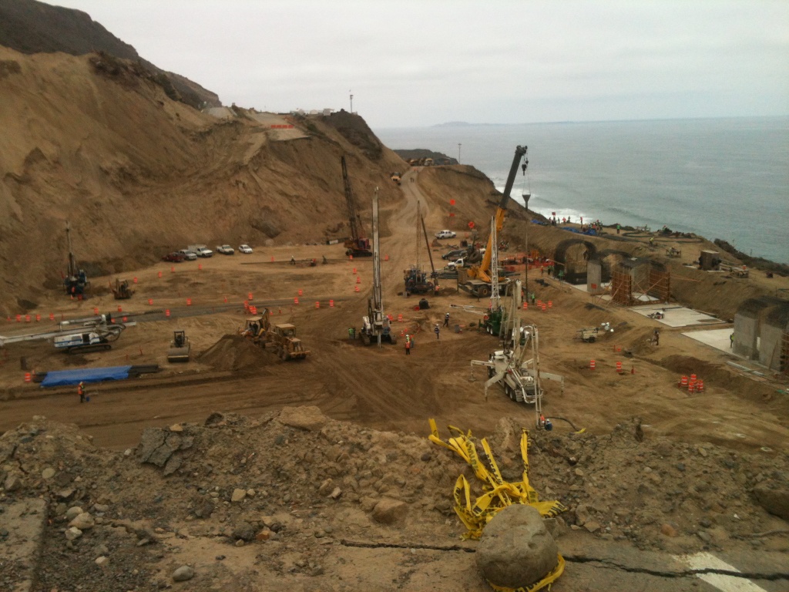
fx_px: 798
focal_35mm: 35
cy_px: 296
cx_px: 394
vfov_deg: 40.7
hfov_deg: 52.6
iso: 64
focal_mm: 3.85
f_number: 2.8
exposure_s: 1/1735
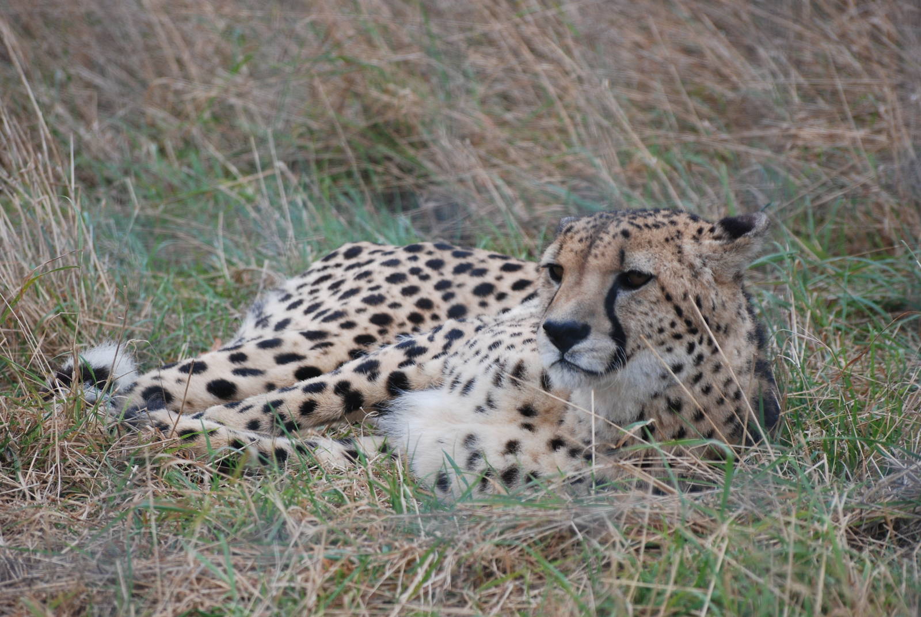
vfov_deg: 4.2
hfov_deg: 6.2
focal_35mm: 330
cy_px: 308
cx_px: 460
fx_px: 8452
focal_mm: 220
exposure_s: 1/250
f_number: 5.3
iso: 400
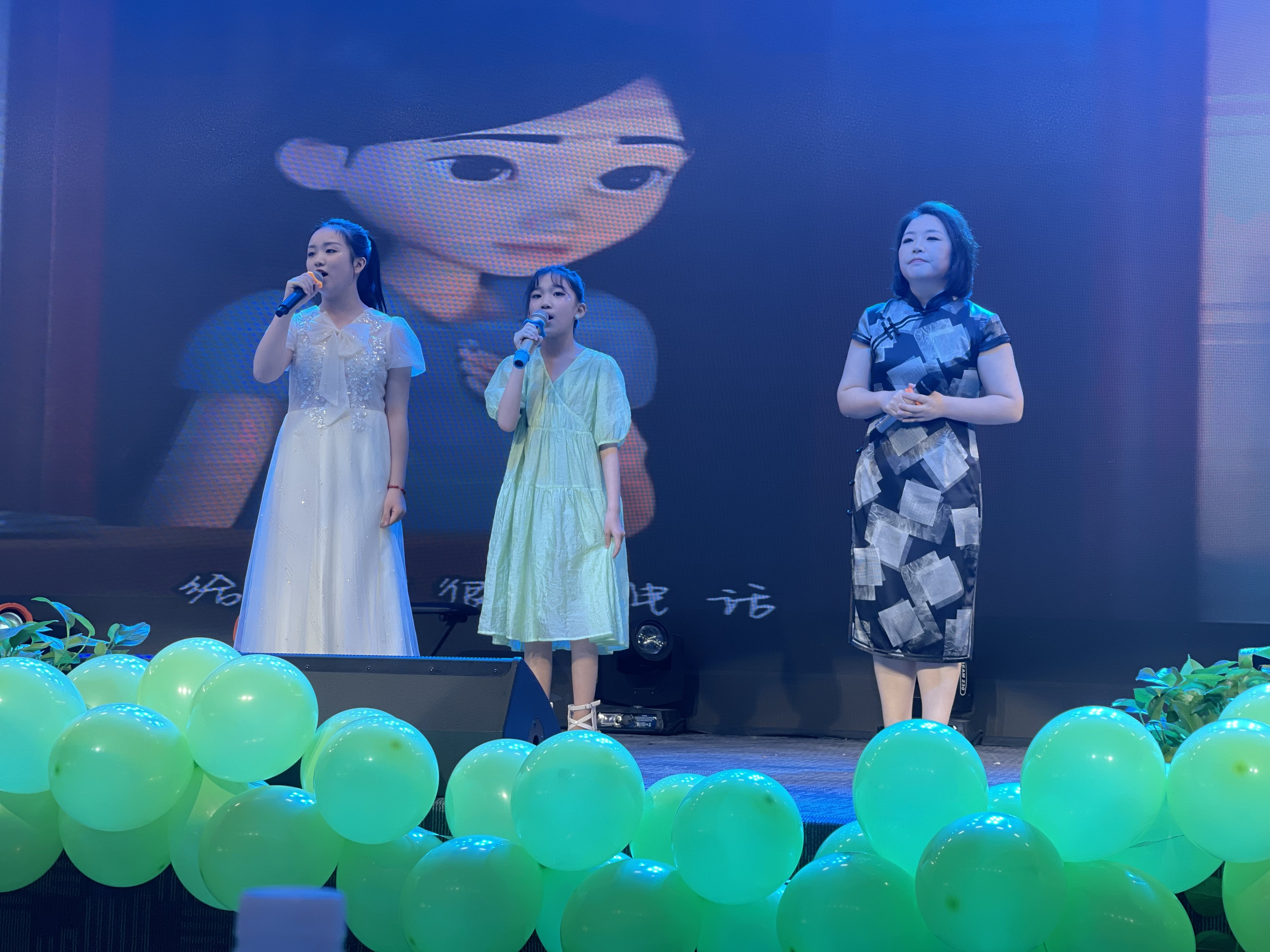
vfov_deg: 22.9
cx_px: 635
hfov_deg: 30.3
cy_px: 476
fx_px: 2348
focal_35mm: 64
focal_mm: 7.5
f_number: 2.2
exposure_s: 1/100
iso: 80
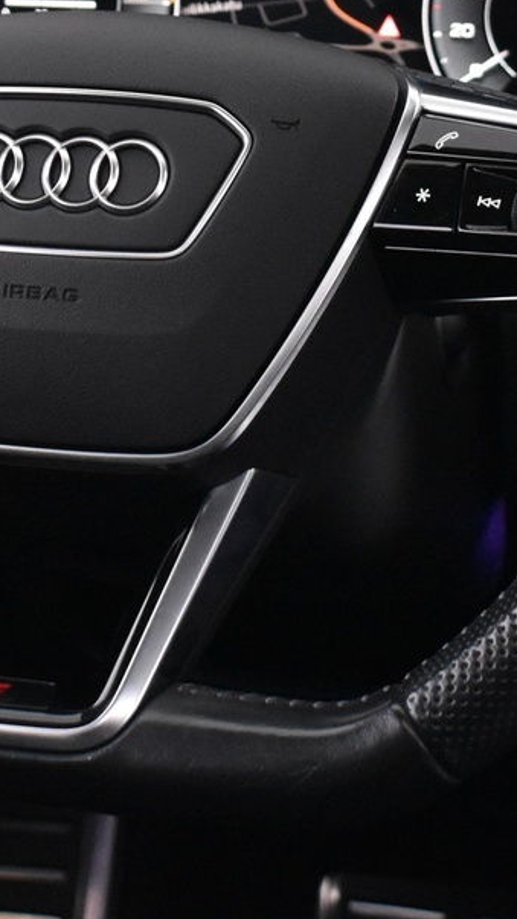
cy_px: 157
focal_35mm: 122
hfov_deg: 9.8
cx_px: 37
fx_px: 2984
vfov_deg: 17.3
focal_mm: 29
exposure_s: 1/40
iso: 3200
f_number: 4.2
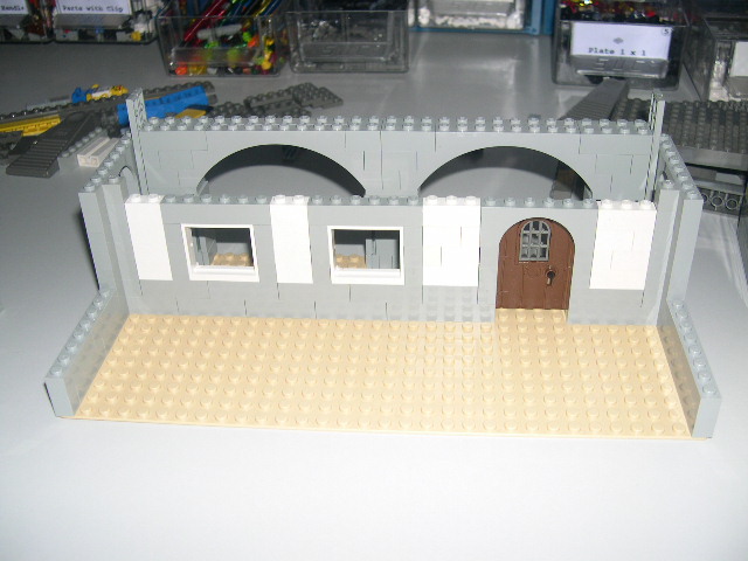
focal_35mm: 38
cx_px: 374
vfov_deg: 37.7
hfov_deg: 49.0
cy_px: 280
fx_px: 821
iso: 100
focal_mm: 8
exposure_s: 1/60
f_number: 2.8
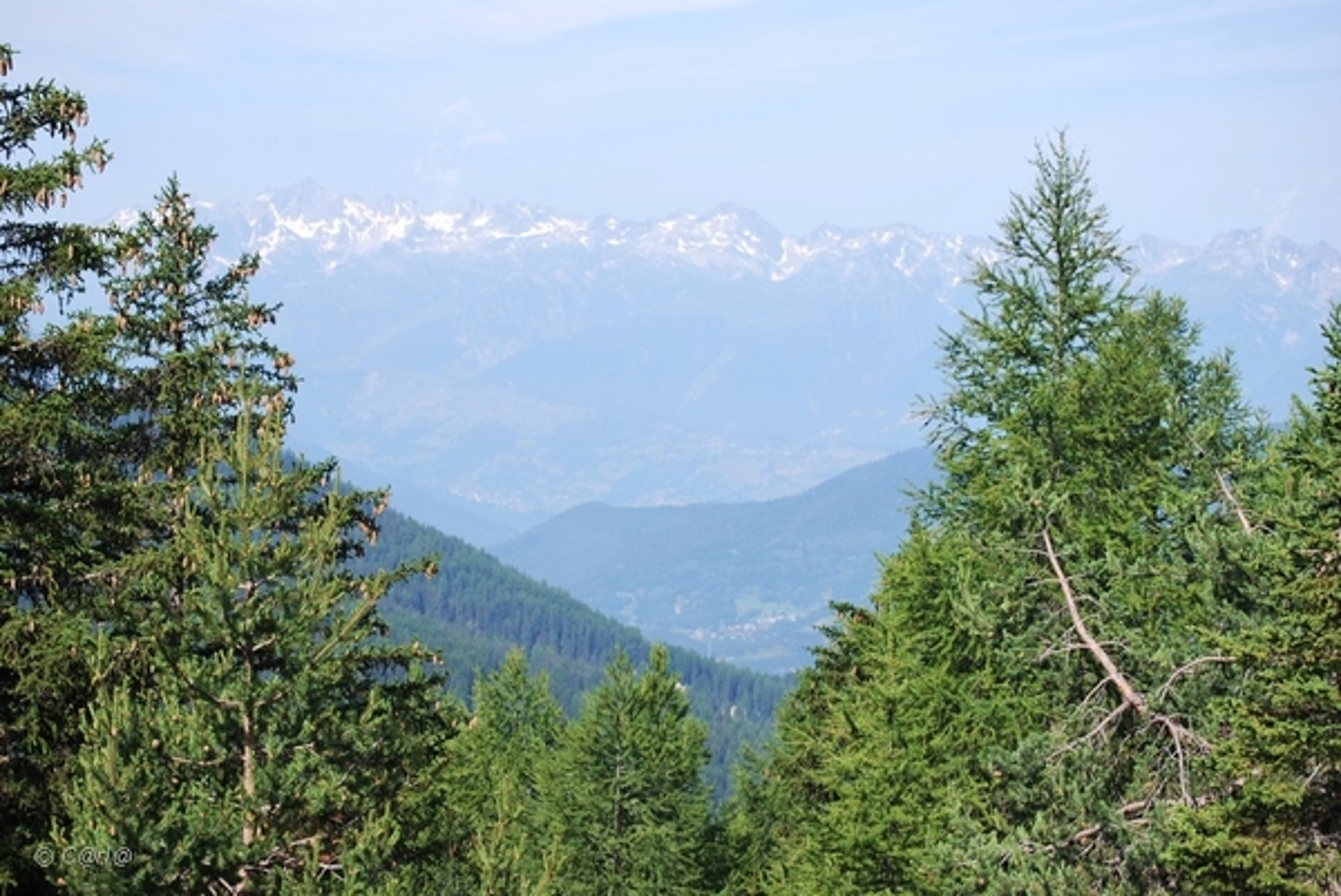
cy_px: 448
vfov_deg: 16.6
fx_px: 3075
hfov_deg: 24.6
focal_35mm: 82
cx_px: 670
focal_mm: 55
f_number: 7.1
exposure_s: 1/200
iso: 100
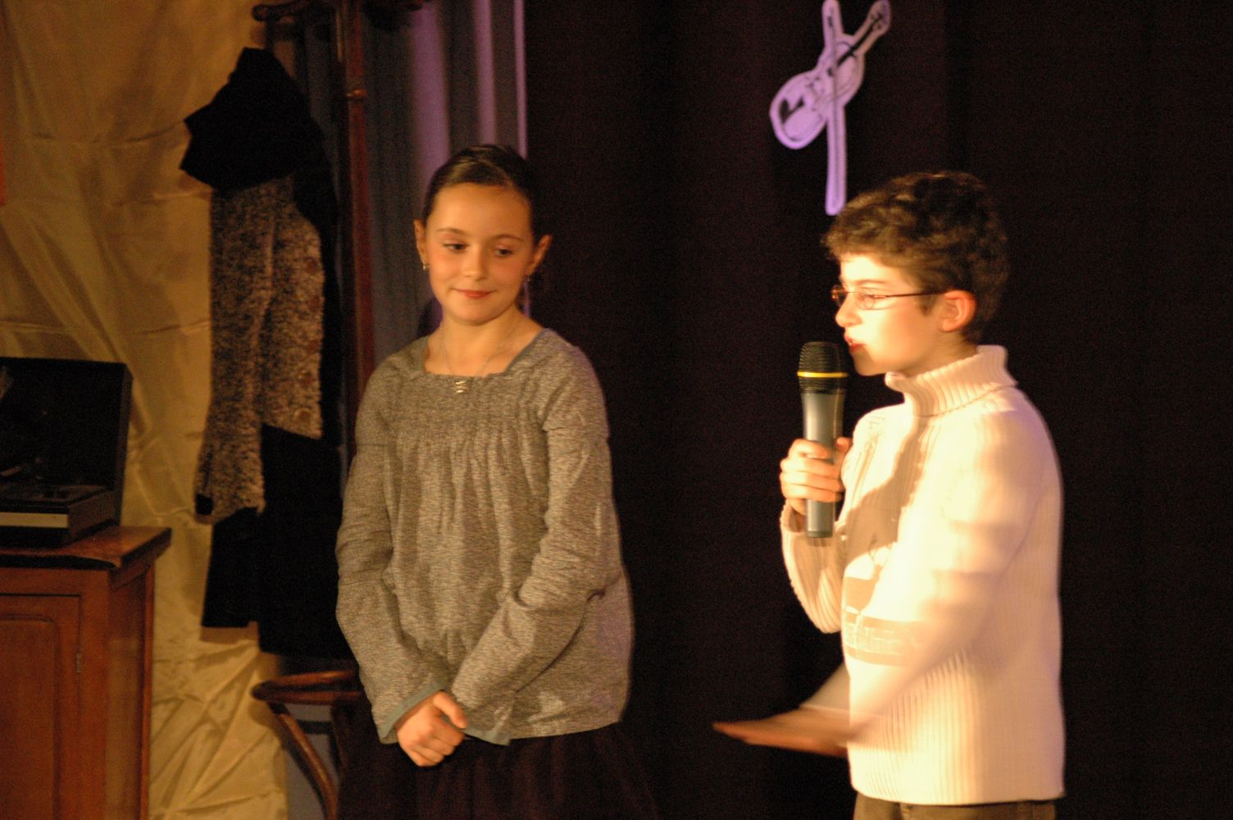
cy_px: 410
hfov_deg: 12.2
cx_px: 616
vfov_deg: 8.2
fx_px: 5749
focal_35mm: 168
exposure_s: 1/10
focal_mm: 112
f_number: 4.2
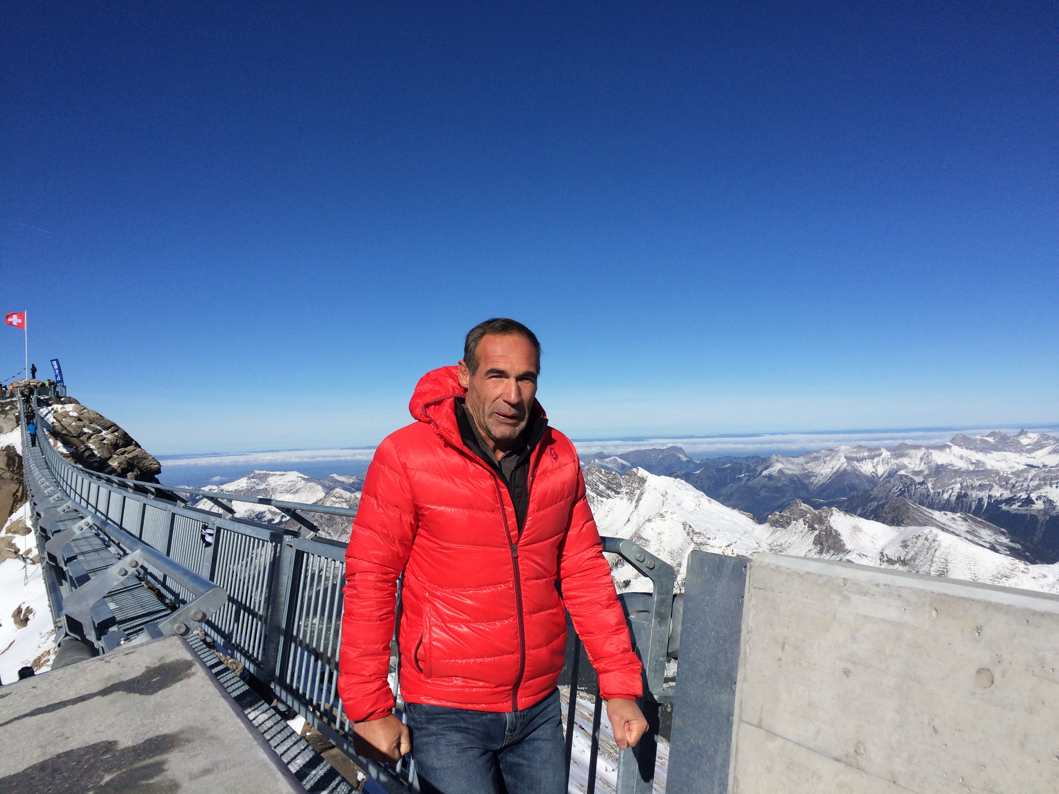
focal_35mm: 29
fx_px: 887
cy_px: 397
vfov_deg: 48.2
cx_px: 530
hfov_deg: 61.7
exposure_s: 1/5128
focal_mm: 4.15
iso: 32
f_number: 2.2
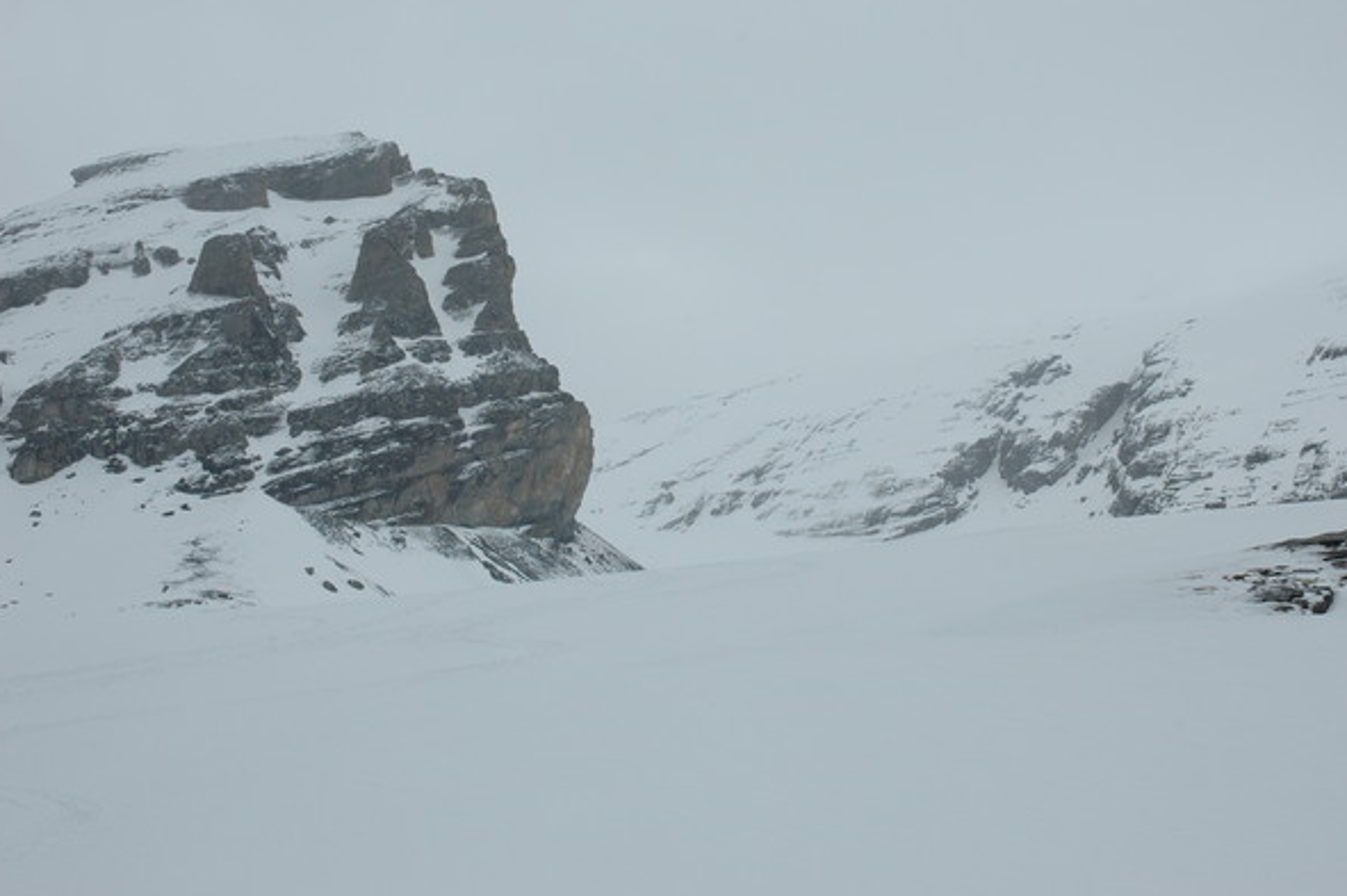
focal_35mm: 57
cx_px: 734
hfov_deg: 35.3
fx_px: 2116
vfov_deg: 23.9
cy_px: 405
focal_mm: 31
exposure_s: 1/640
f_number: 13
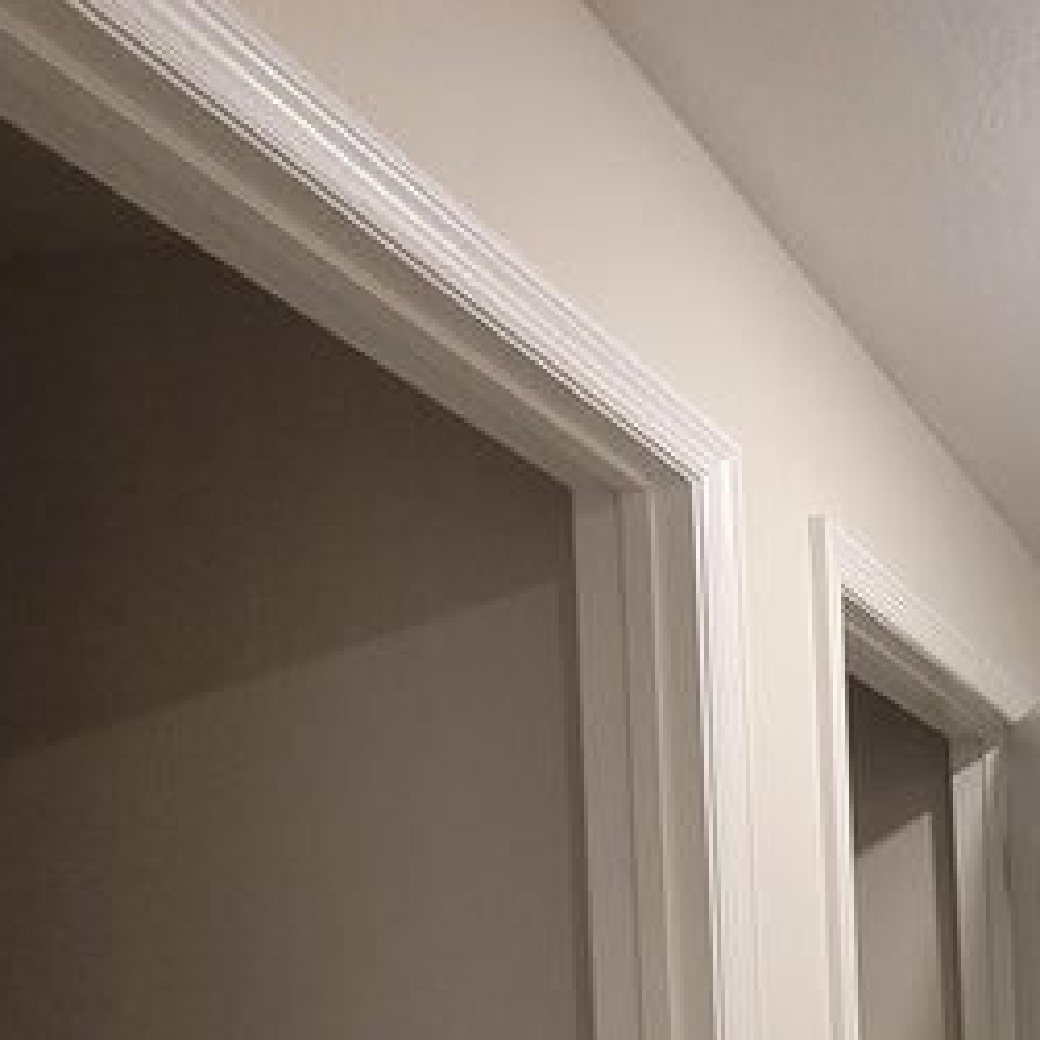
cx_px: 1316
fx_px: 1326
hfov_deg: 33.0
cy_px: 1090
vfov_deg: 37.3
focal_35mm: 39
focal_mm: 1.74
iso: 320
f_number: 2.2
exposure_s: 1/60
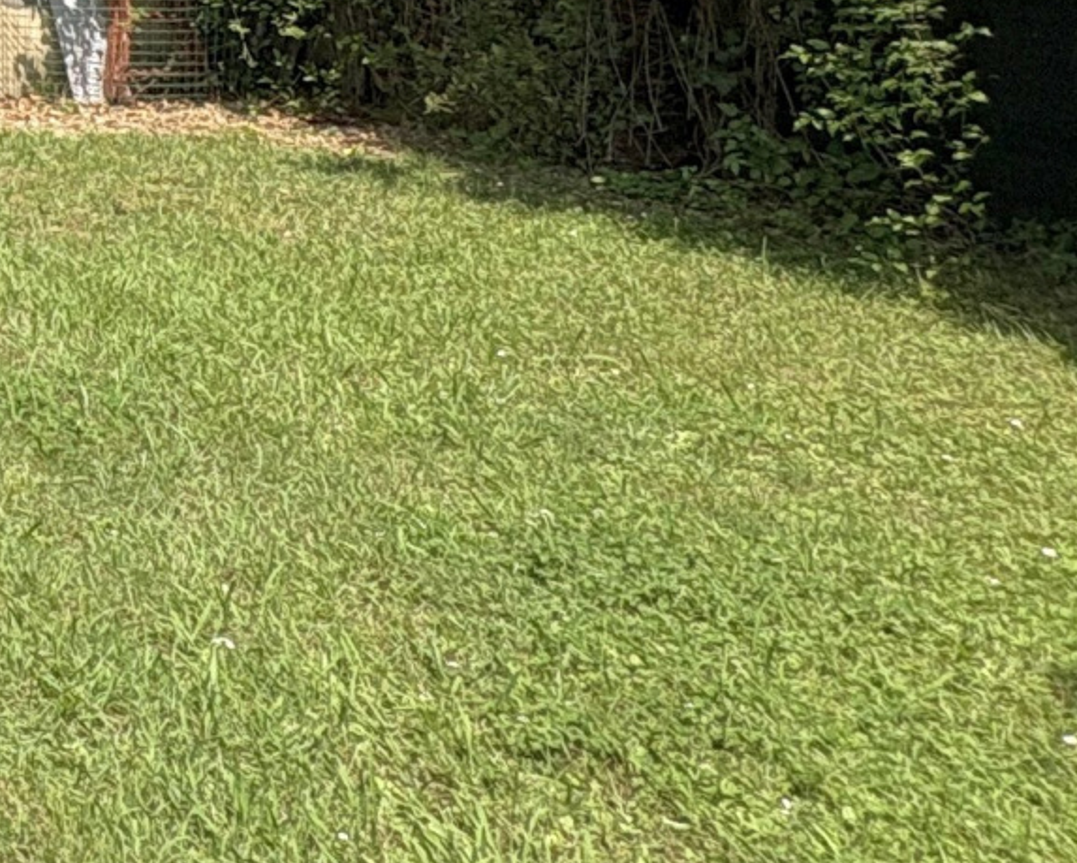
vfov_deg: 22.3
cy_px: -269
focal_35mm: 61
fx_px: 1945
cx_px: -829
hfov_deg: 21.3
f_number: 2.2
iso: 50
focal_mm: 2.22
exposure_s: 1/1567
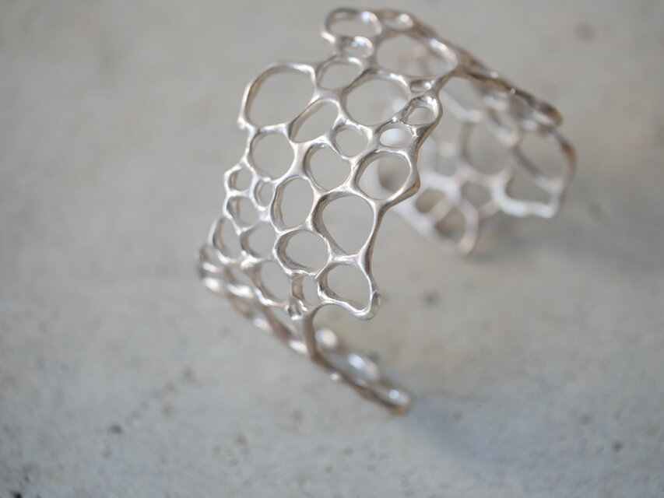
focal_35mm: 90
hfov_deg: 21.8
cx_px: 332
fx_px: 1727
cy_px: 249
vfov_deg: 16.4
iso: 200
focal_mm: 45
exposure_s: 1/100
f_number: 2.8
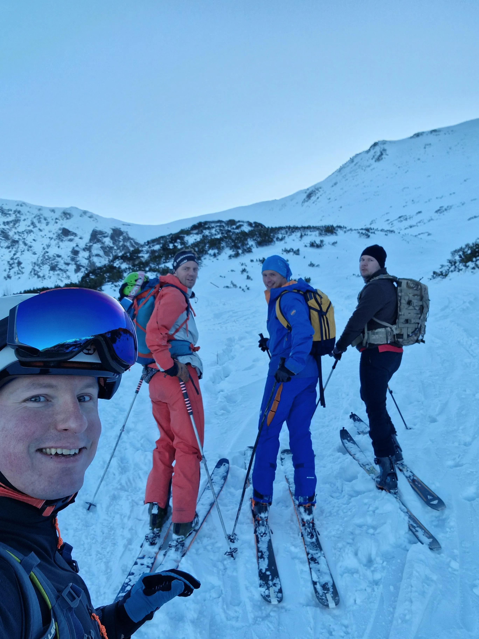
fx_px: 461
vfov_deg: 69.4
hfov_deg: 54.9
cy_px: 320
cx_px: 240
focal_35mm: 25
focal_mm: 3.8
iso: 50
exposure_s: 1/328
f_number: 2.2
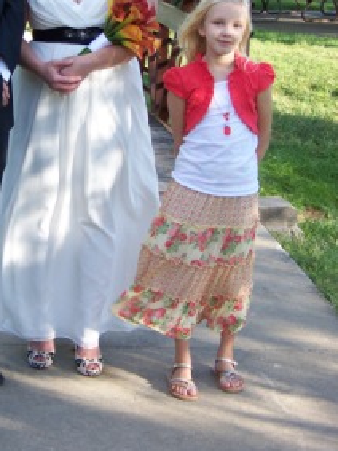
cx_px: 73
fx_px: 1446
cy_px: 99
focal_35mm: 111
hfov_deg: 13.3
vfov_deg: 17.6
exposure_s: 1/160
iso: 64
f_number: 3.2
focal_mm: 11.7
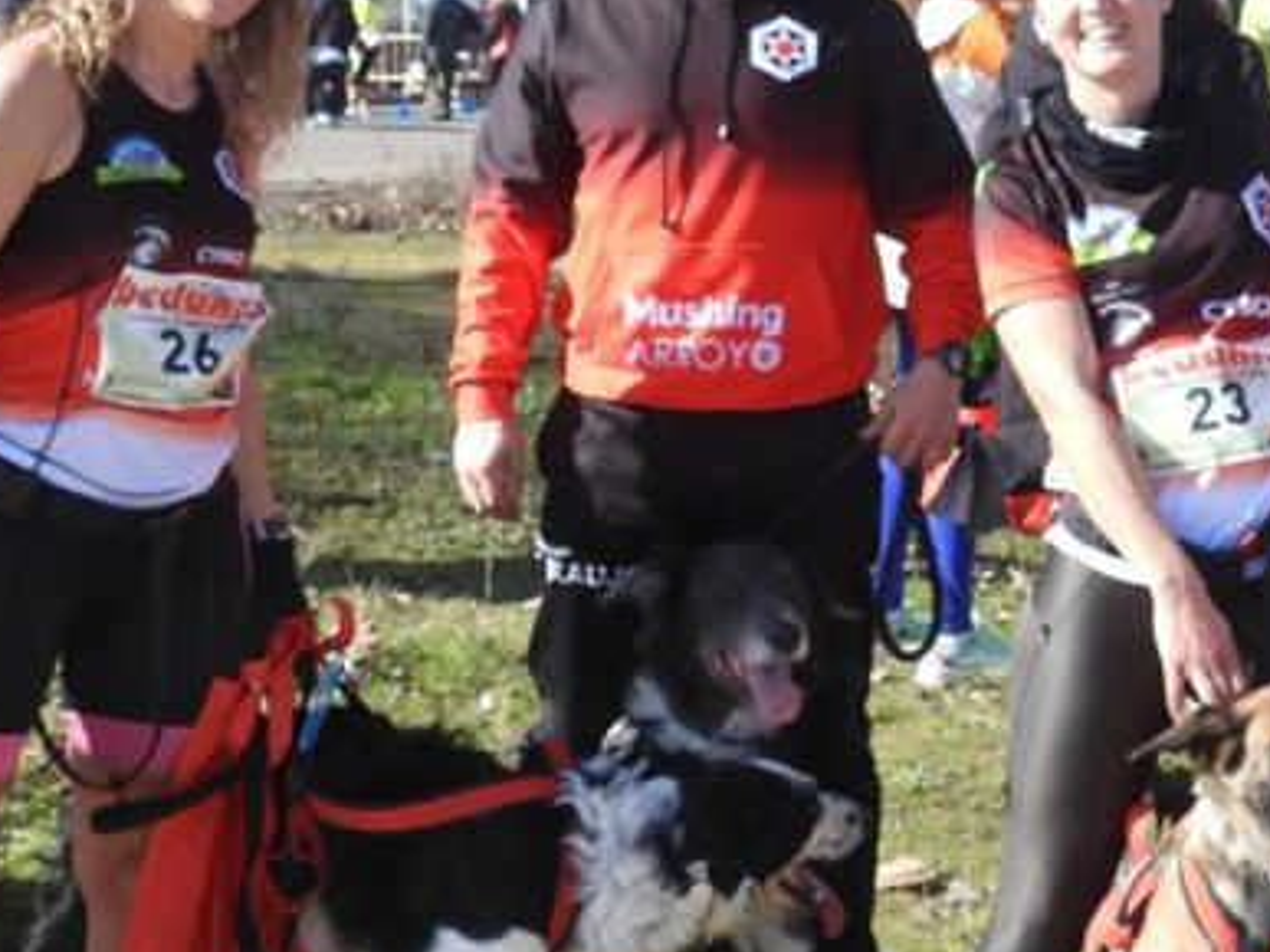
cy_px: 158
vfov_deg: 15.8
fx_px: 3411
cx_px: 1342
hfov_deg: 20.3
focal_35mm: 93
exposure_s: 1/800
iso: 100
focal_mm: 5.4
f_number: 3.2
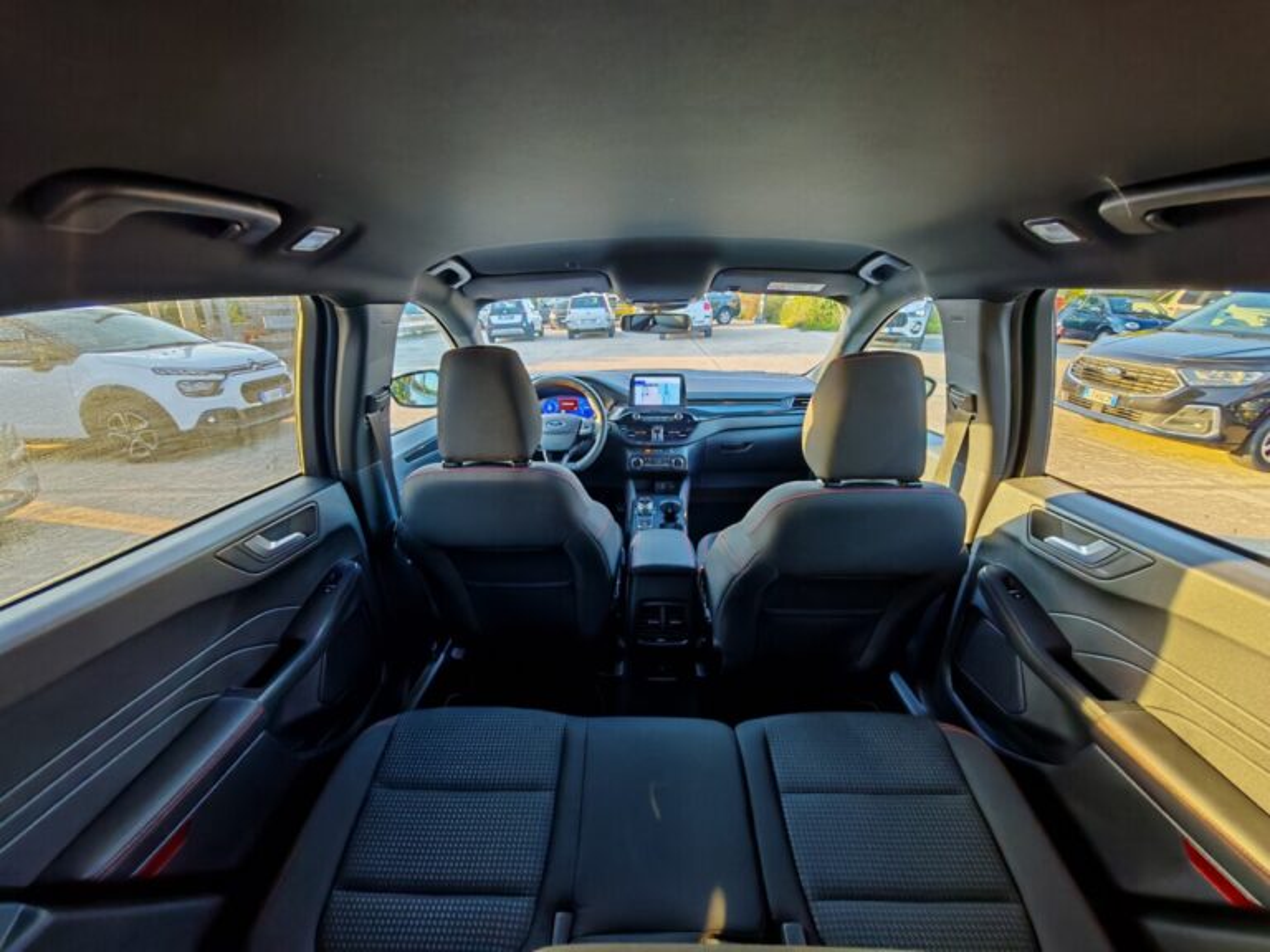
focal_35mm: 13
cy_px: 476
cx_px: 635
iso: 250
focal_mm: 1.82
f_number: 2
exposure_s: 1/33
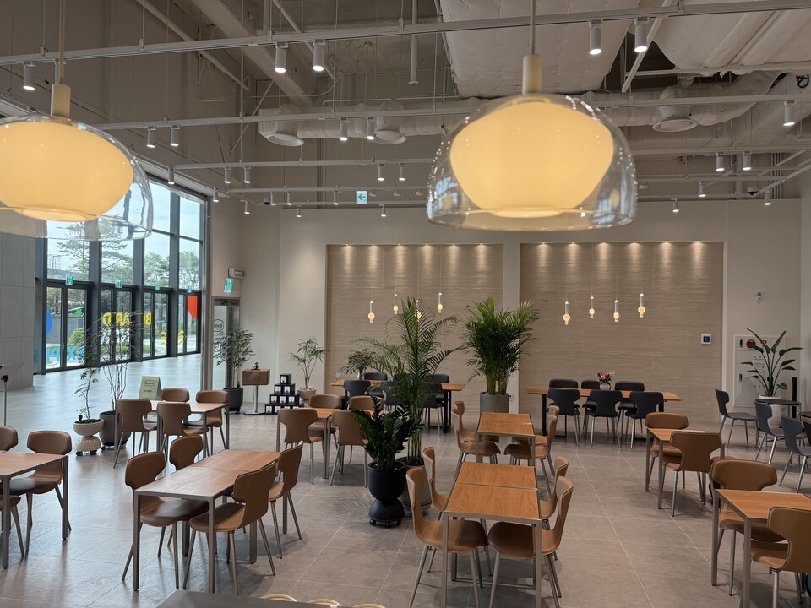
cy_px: 304
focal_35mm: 24
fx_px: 562
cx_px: 406
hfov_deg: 71.6
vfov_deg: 56.8
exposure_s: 1/416
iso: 100
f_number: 1.78
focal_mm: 6.76
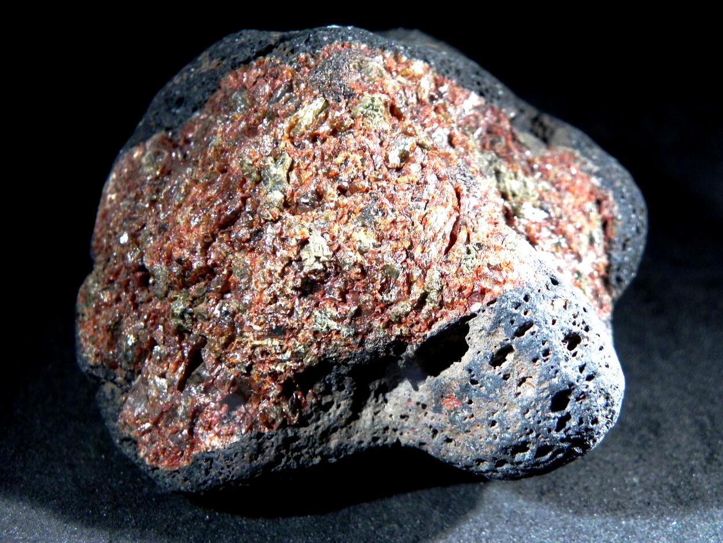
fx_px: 773
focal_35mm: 37
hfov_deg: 50.1
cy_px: 272
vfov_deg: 38.7
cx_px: 362
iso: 400
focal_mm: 6.6
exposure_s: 1/22.8
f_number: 3.2
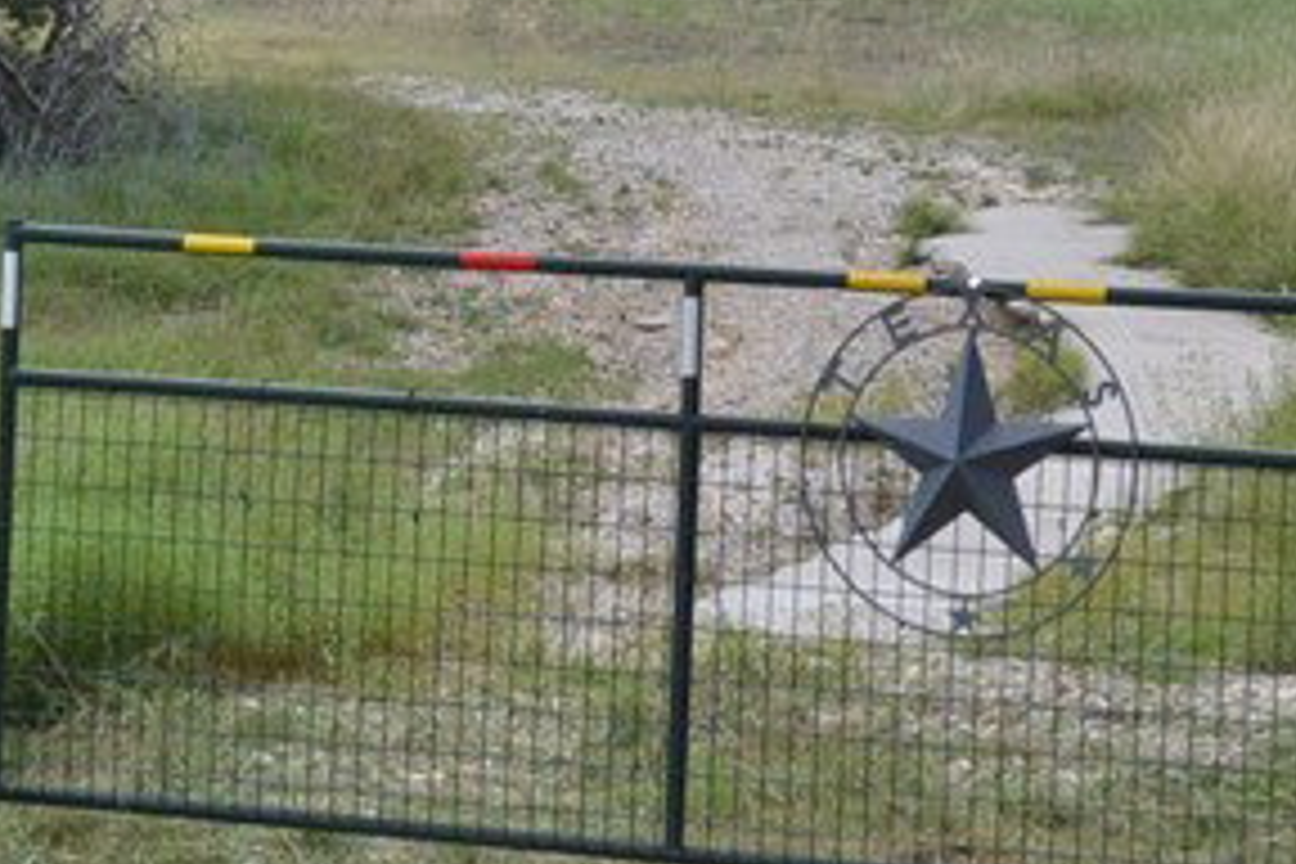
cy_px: 9
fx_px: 5899
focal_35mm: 164
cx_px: 518
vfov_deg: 8.3
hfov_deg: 12.5
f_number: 10
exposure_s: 1/400
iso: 400
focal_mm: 29
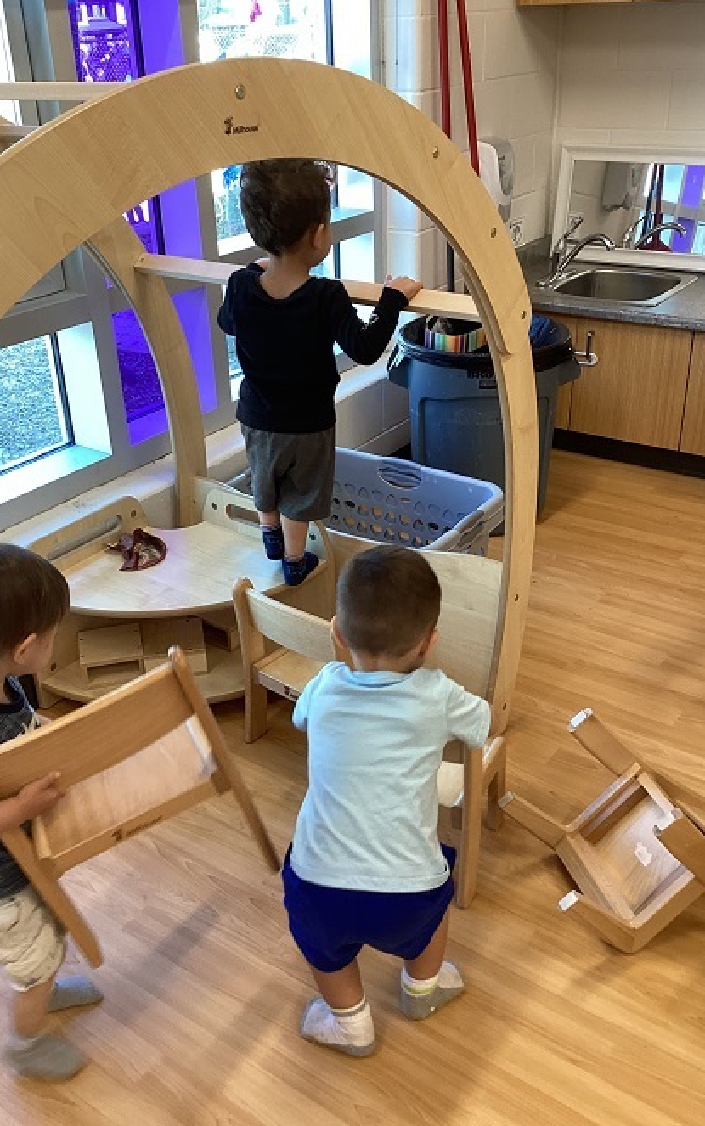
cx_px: 321
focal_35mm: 33
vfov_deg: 58.1
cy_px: 564
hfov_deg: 38.3
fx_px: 1013
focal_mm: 3.3
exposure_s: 1/50
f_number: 2.4
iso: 64
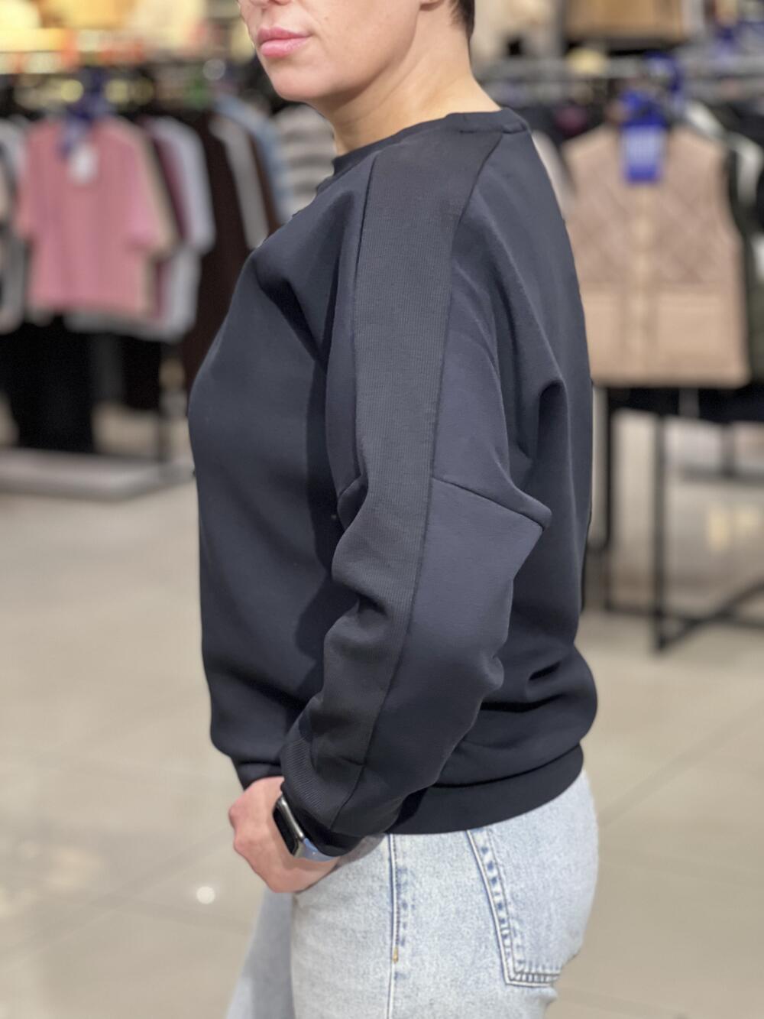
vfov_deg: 25.3
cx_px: 382
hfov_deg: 19.1
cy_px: 510
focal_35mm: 77
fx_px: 2266
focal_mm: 9
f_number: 2.8
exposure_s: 1/33
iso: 250
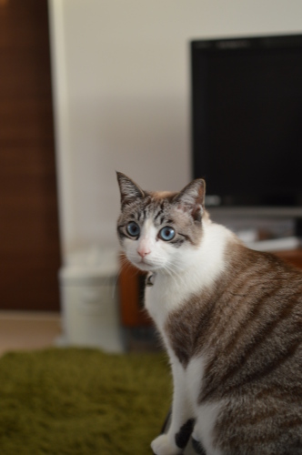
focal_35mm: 52
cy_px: 228
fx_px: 662
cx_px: 151
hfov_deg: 25.7
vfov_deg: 37.9
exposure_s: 1/60
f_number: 1.8
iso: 500
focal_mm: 35
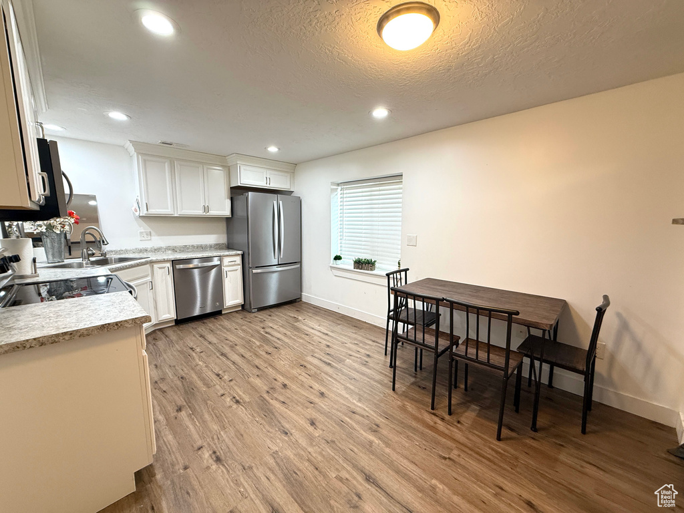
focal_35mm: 14
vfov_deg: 85.7
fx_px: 277
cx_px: 342
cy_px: 256
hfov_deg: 102.1
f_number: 2.2
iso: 200
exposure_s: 1/60
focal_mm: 2.22
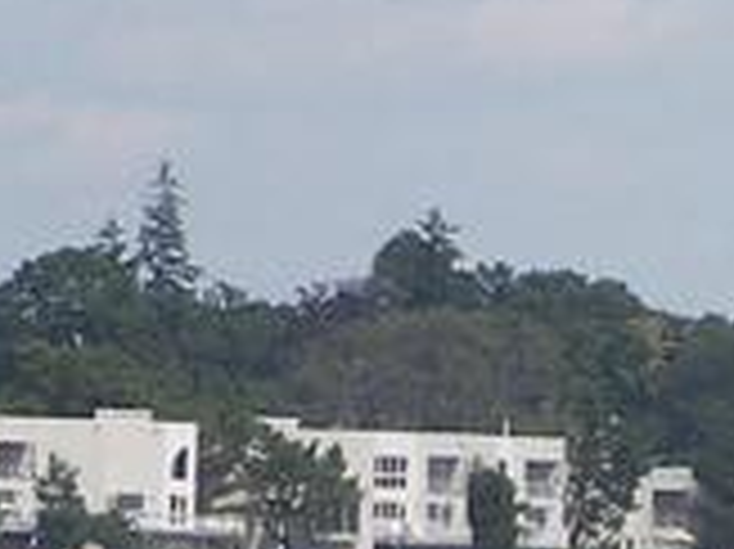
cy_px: 760
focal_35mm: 1475
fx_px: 31253
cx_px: 1491
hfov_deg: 1.3
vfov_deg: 1.0
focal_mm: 39
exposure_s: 1/640
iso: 64
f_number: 5
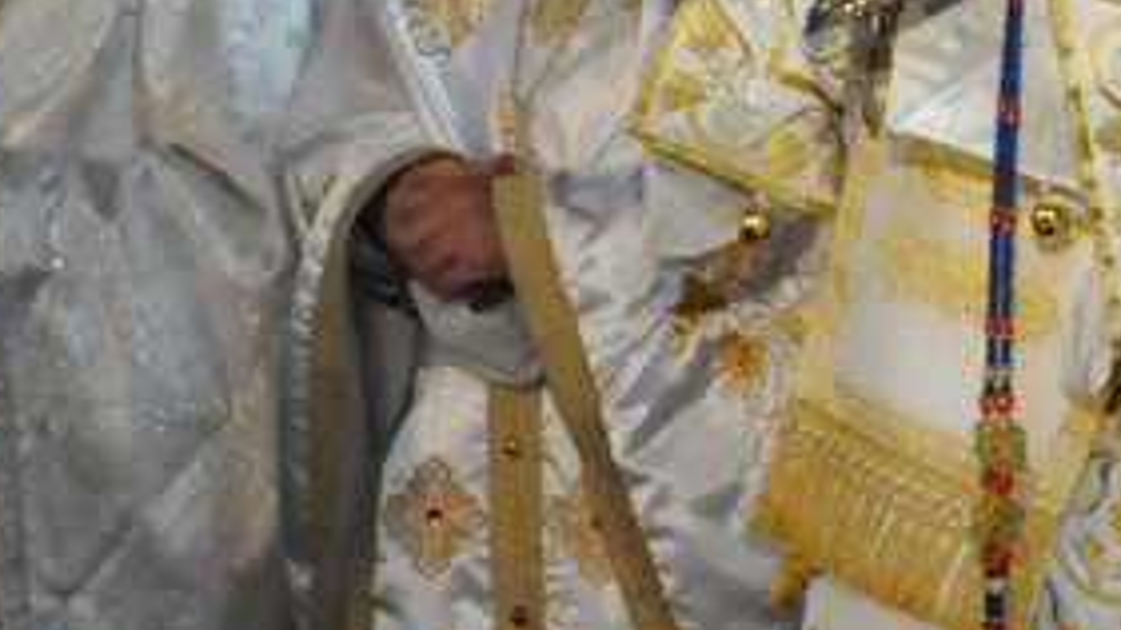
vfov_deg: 6.0
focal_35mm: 201
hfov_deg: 10.6
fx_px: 5974
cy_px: 169
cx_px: 1249
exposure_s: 1/200
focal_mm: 30
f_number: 4.2
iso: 1600
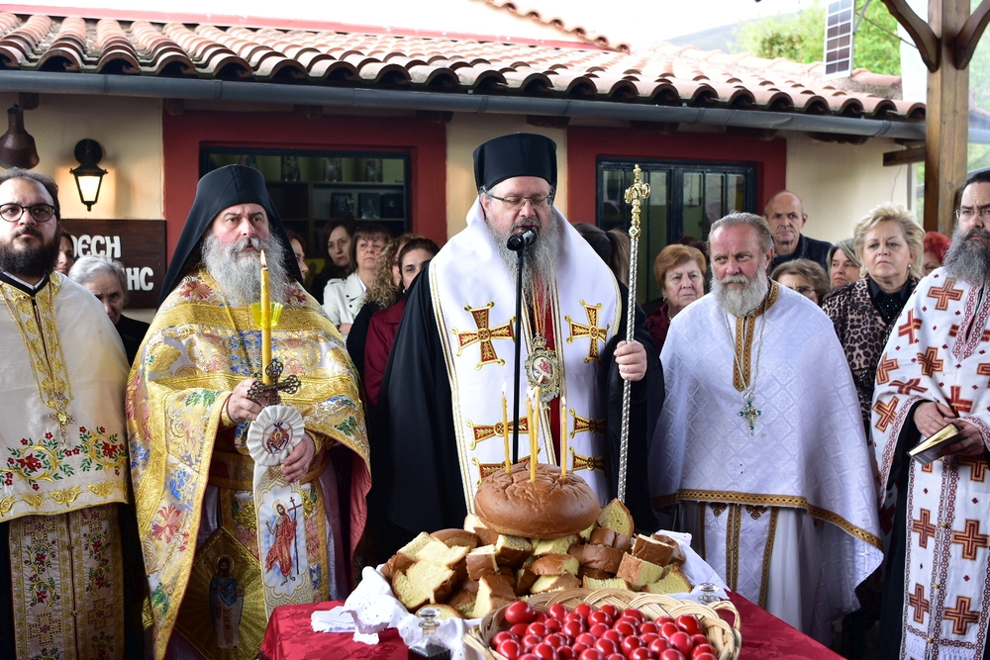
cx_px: 495
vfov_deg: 36.9
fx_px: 990
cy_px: 330
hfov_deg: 53.1
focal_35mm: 36
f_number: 2.8
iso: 100
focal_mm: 24
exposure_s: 1/100
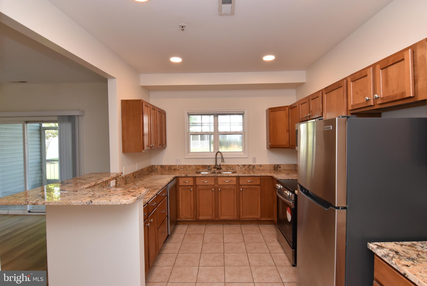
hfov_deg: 90.0
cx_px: 214
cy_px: 143
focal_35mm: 18
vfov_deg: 67.5
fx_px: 214
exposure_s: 1/60
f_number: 7.1
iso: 800
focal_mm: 12
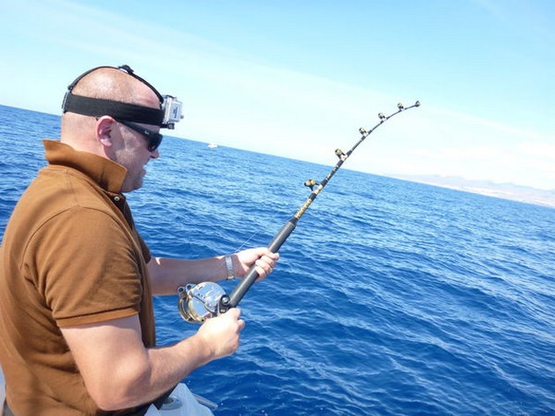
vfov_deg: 49.7
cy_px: 208
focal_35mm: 28
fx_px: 449
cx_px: 278
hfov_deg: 63.5
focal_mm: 4.9
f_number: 3.3
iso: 100
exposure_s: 1/320
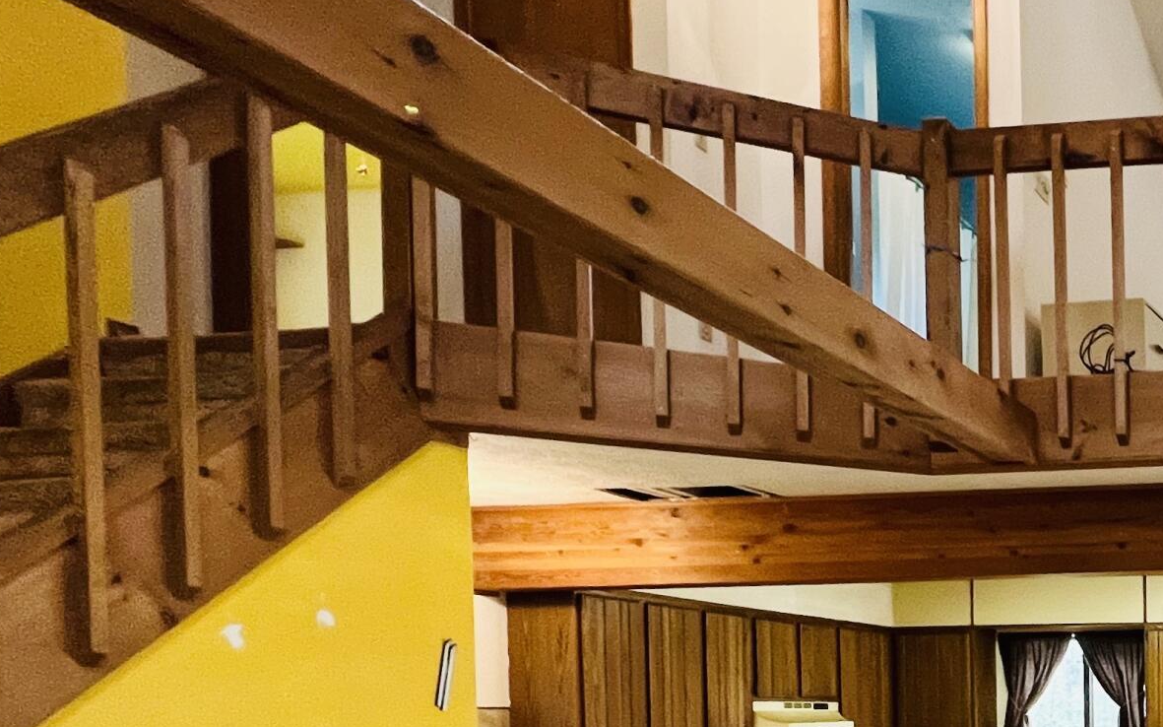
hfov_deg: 39.1
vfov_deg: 32.8
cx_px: 1415
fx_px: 1109
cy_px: 753
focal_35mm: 35
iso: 320
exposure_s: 1/60
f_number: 1.8
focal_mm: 1.57
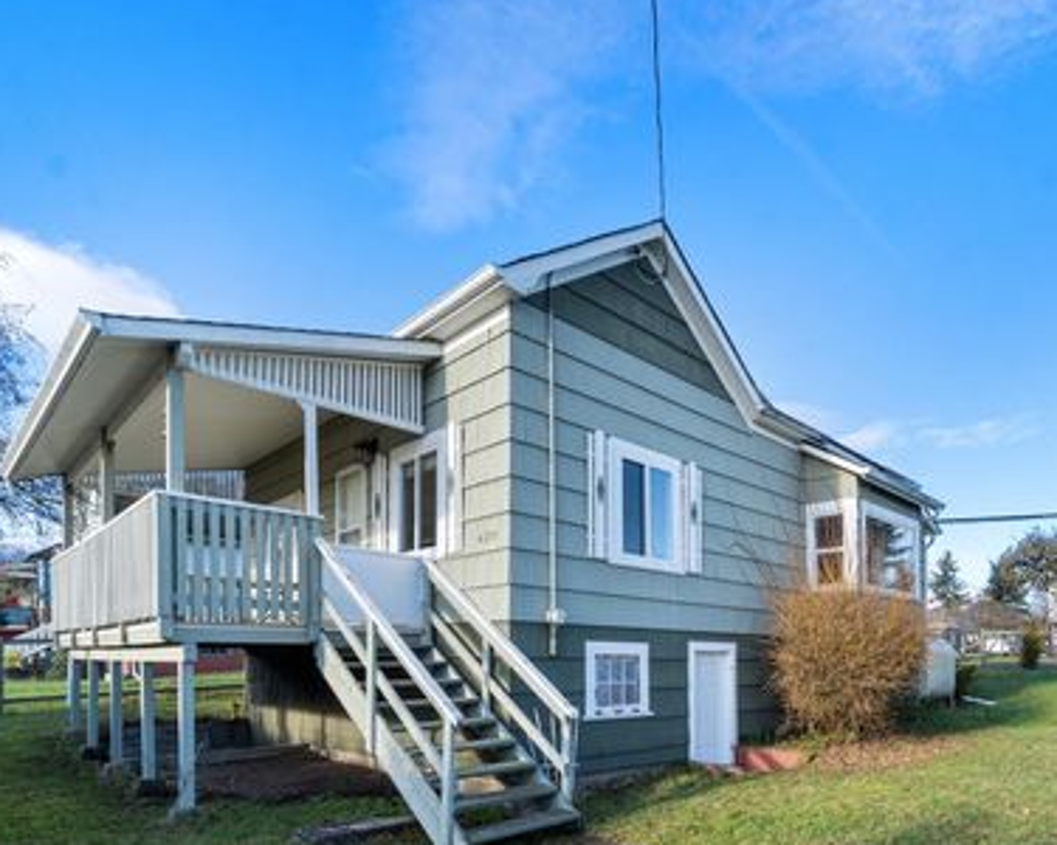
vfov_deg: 66.4
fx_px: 645
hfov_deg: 77.5
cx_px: 645
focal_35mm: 21
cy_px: 444
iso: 100
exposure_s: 1/60
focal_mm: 11
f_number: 11
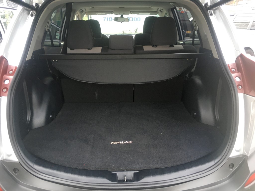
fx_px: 214
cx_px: 128
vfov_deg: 48.2
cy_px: 96
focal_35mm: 29
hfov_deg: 61.7
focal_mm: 4.15
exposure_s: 1/30
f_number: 2.2
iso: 40
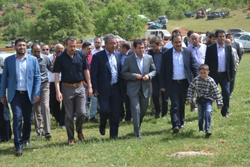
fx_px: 500
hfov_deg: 28.1
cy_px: 84
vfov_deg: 18.9
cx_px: 125
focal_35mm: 72
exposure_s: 1/200
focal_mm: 48
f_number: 7.1
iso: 100
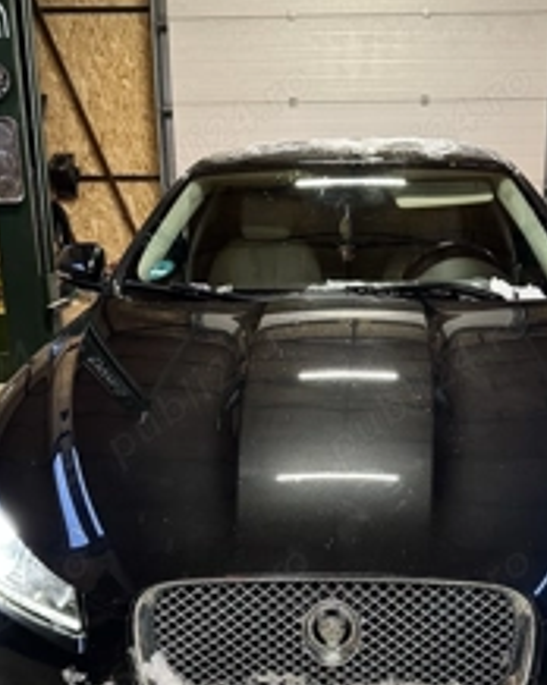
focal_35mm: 43
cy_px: 437
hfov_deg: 34.8
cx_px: 318
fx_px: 871
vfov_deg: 42.5
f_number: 1.78
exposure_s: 1/53
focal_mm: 6.76
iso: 500
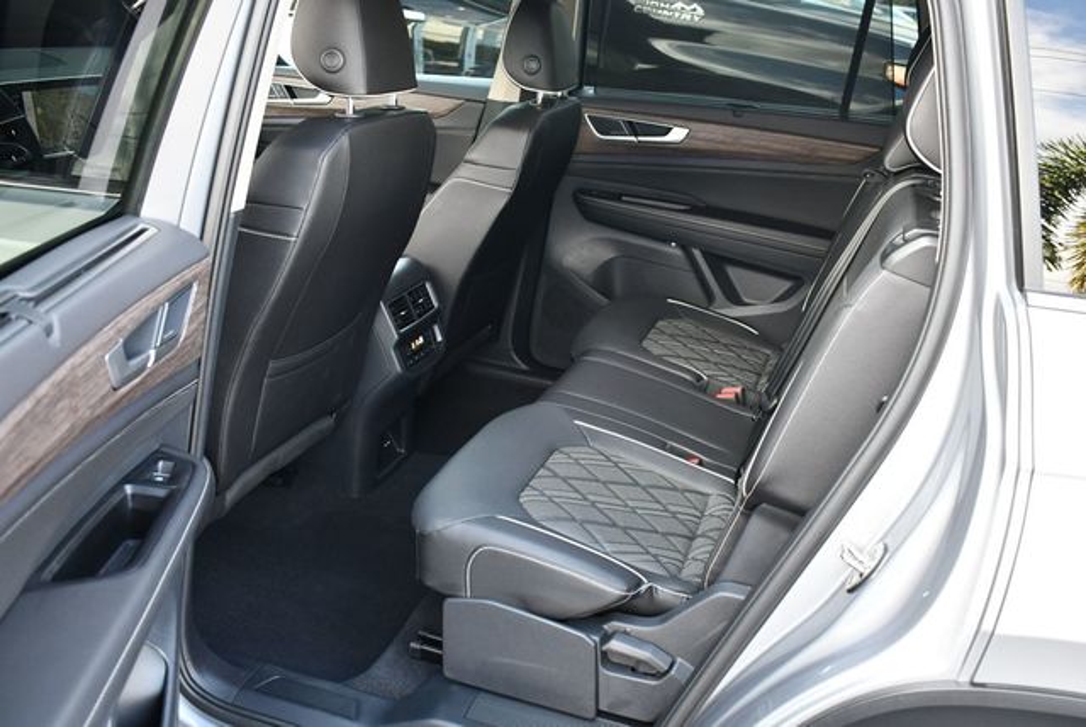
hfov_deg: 53.1
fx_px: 1087
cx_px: 543
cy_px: 364
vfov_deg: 36.9
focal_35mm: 36
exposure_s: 1/200
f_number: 3.5
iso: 800
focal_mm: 18
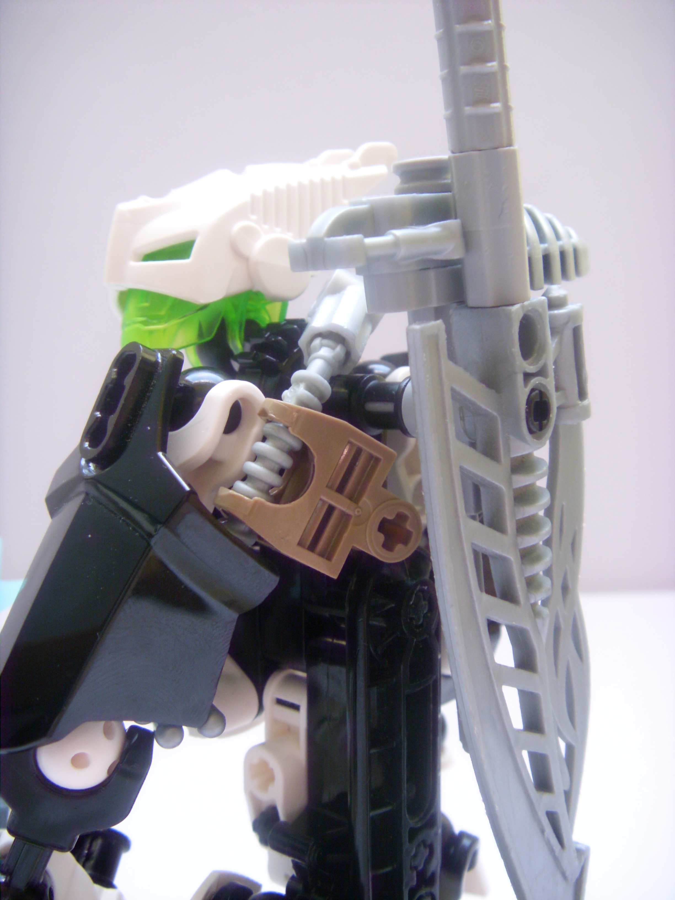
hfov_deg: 45.4
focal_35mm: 31
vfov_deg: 58.4
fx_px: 806
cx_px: 338
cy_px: 450
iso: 200
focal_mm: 6.3
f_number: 3.5
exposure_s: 1/15
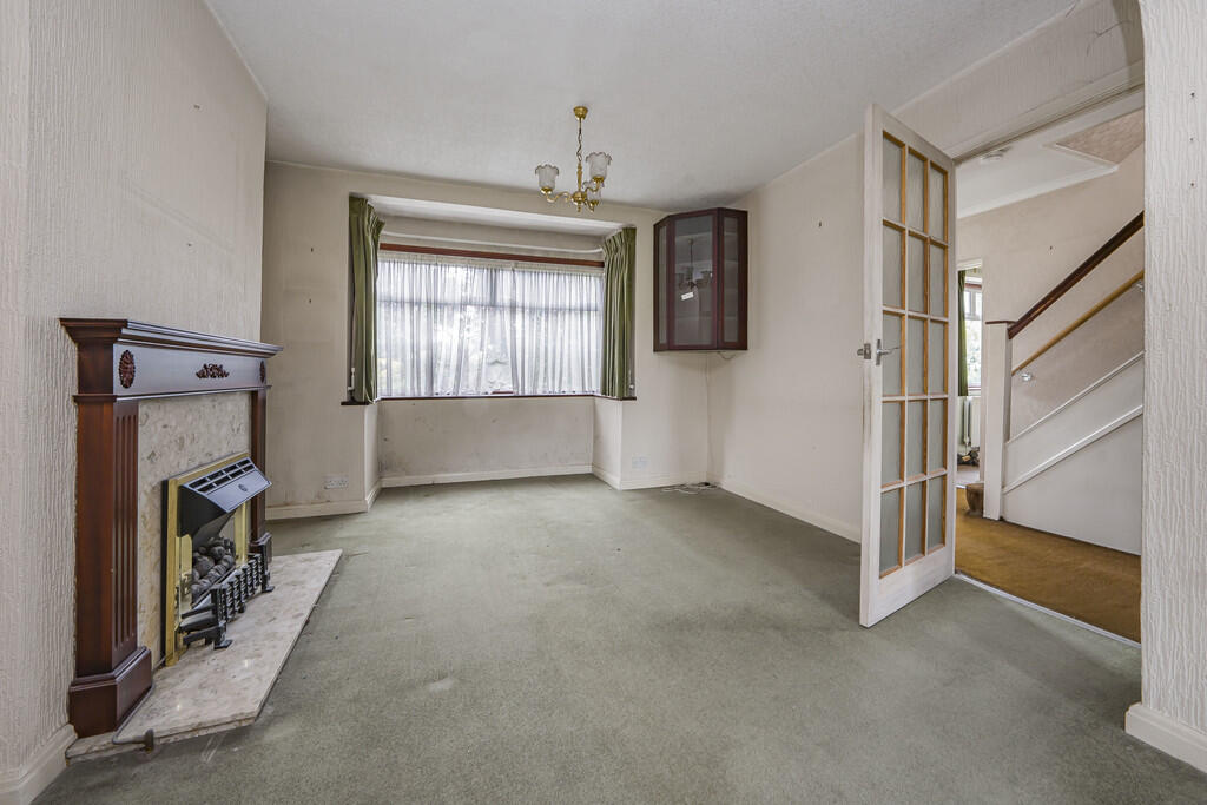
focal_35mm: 12
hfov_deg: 112.6
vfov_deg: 90.0
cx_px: 604
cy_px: 402
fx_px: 402
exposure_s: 1/3
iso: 320
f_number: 9
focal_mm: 12
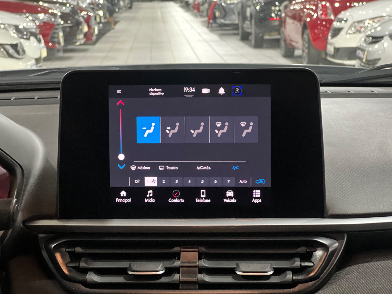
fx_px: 872
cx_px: 196
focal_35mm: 77
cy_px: 147
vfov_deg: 19.1
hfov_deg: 25.3
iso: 800
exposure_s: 1/15
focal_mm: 9
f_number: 2.8
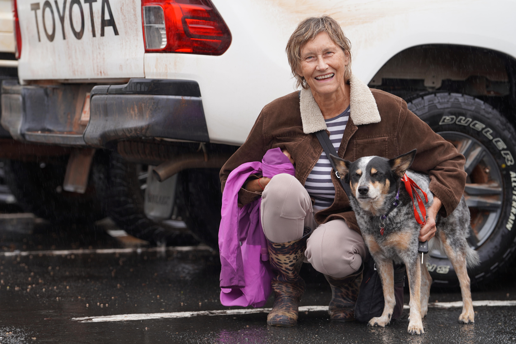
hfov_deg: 16.8
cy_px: 172
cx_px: 258
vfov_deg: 11.2
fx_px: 1748
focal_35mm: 122
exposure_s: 1/160
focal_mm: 122
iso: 100
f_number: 4
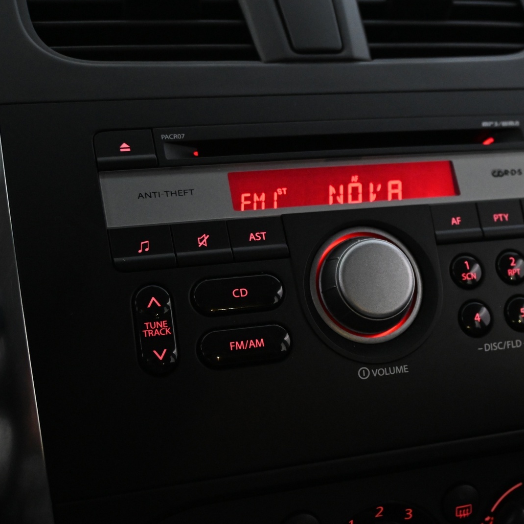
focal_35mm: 54
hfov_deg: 31.3
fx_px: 925
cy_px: 263
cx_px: 358
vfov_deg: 31.6
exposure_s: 1/50
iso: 4000
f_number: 4.5
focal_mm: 28
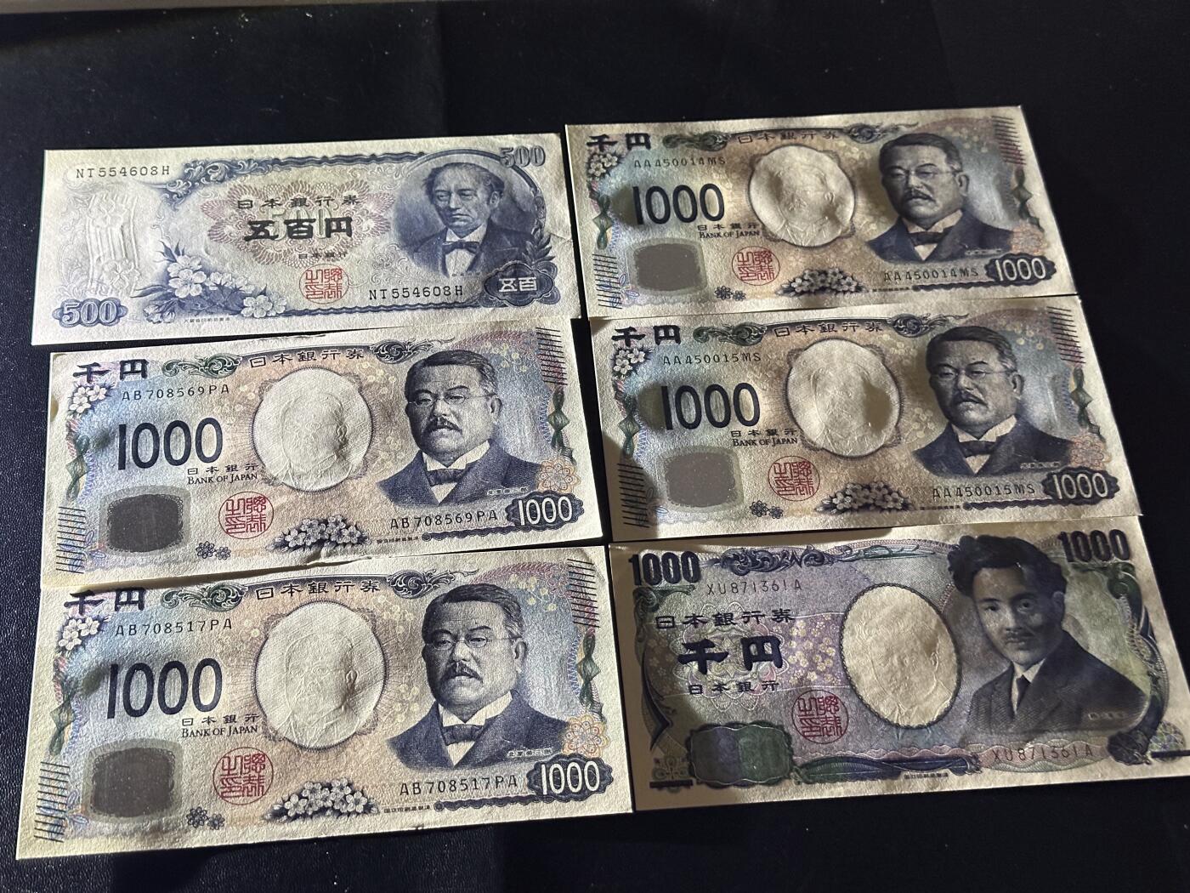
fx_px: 1650
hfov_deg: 39.7
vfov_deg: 30.3
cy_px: 446
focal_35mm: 48
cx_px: 595
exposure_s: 1/33
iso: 500
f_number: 1.78
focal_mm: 6.86
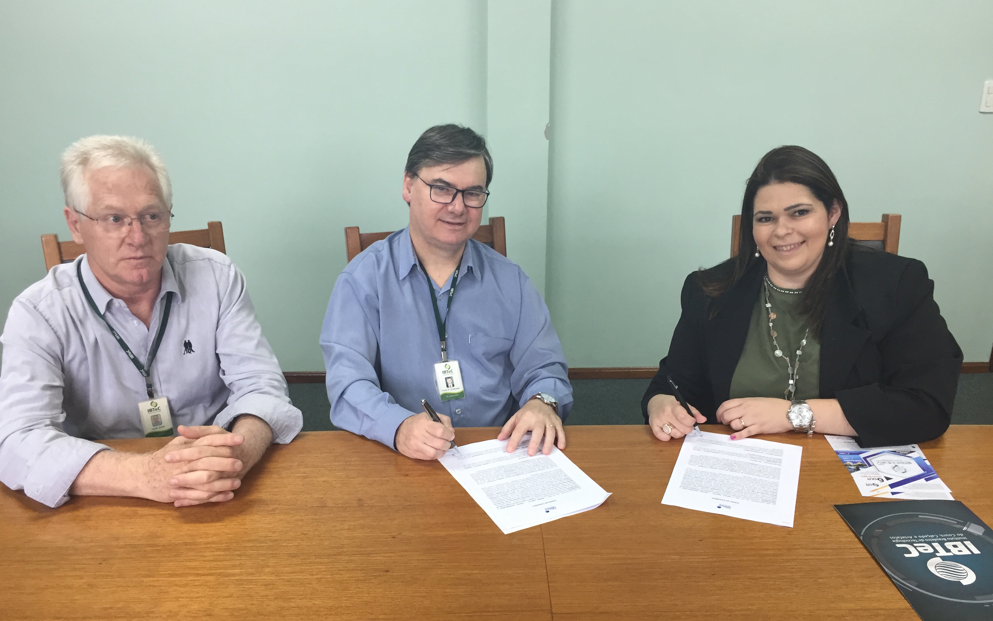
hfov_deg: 61.2
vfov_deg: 40.5
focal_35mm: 31
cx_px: 499
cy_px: 352
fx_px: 839
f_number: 2.2
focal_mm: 4.15
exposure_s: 1/30
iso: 80
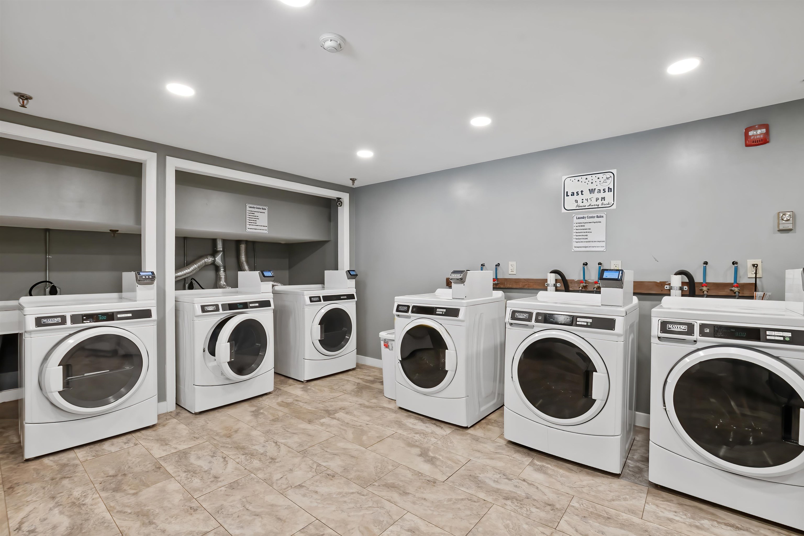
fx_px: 335
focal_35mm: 15
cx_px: 402
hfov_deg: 100.4
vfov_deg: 77.3
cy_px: 268
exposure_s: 1/8
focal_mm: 10
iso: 500
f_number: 9
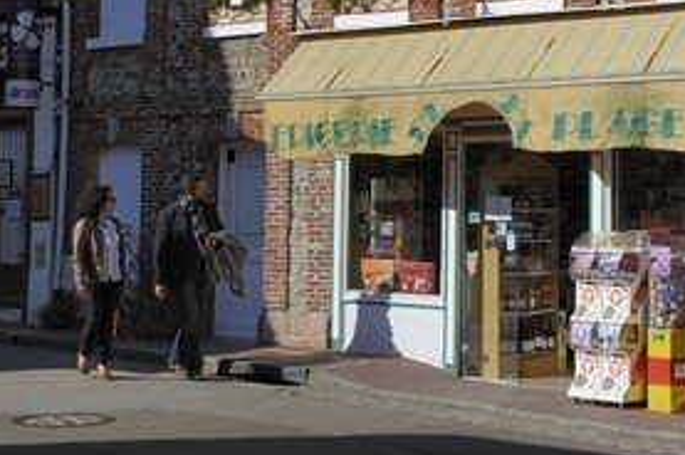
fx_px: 1615
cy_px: 121
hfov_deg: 23.7
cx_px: 497
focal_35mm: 85
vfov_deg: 16.0
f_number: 16
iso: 200
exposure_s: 1/200
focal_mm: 56
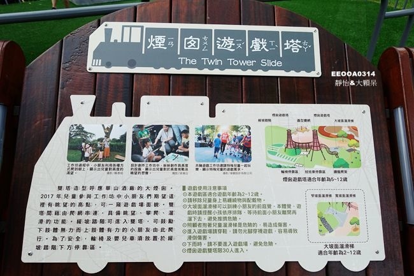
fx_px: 276
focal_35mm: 24
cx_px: 207
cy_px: 138
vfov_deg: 53.1
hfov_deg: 73.8
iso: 125
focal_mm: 8.8
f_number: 4
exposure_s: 1/250
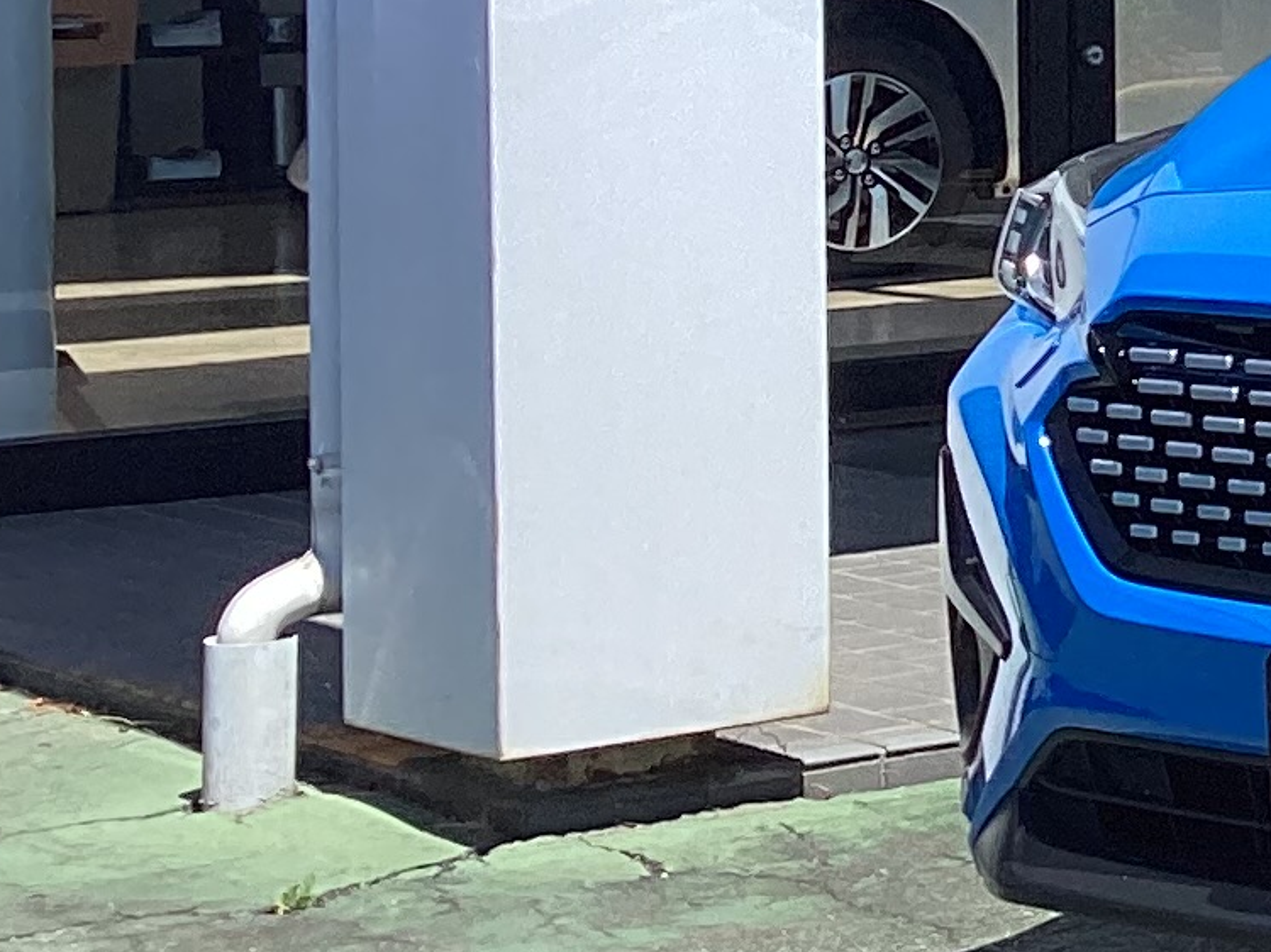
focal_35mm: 135
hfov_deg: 12.8
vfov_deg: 10.8
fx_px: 4955
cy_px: -134
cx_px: 2496
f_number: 2.4
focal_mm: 3.3
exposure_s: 1/959
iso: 25
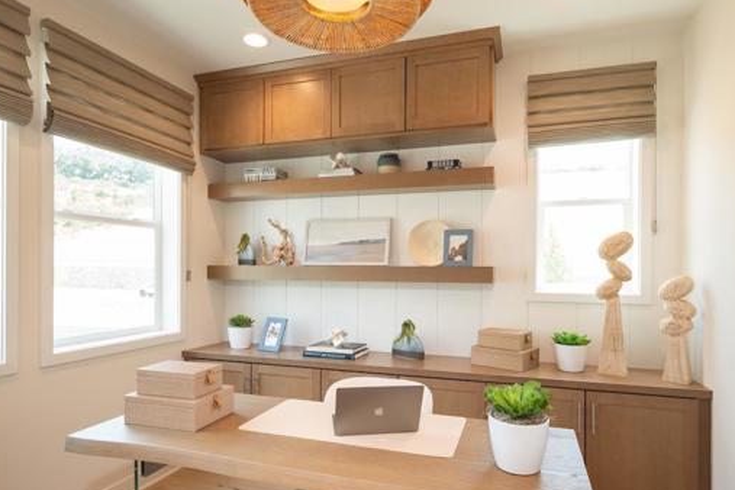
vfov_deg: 53.0
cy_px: 275
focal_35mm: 24
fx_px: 490
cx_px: 378
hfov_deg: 73.7
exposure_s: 1/6
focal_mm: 19
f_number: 9
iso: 100
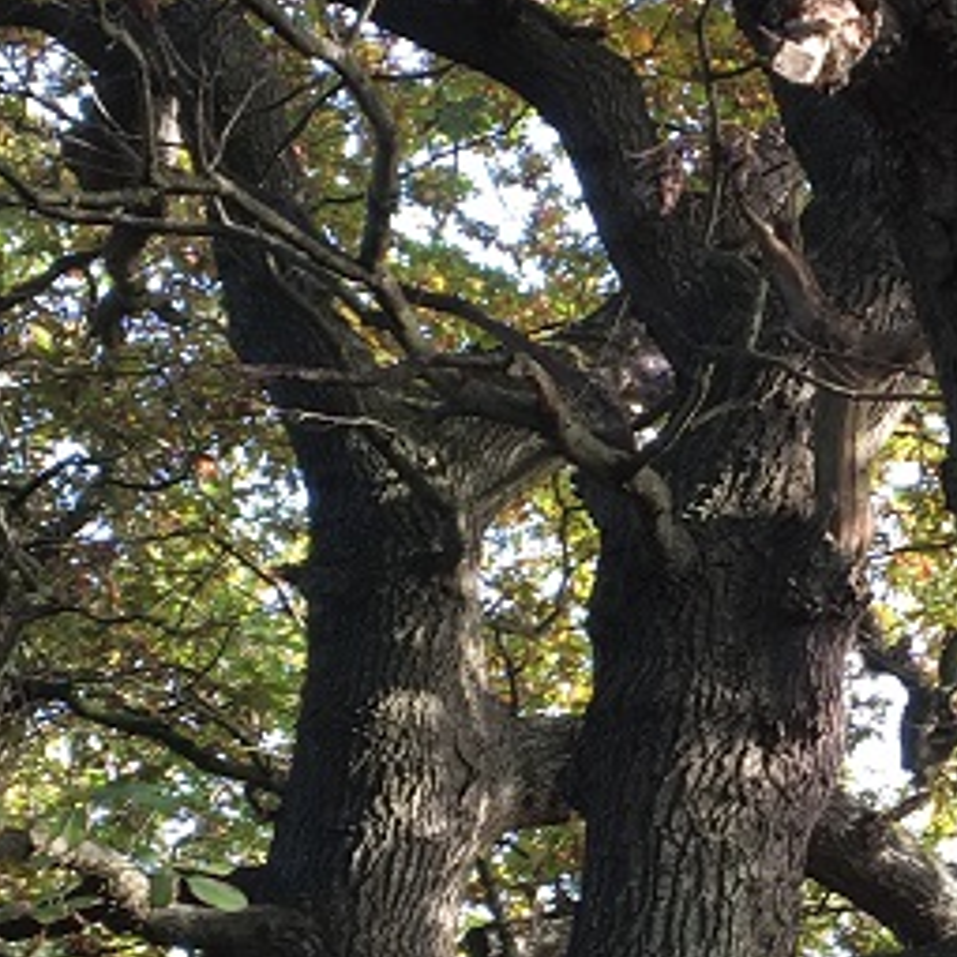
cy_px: 691
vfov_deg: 16.2
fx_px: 3347
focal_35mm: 107
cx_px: 998
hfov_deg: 15.9
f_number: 2.2
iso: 32
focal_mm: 4.15
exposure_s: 1/100
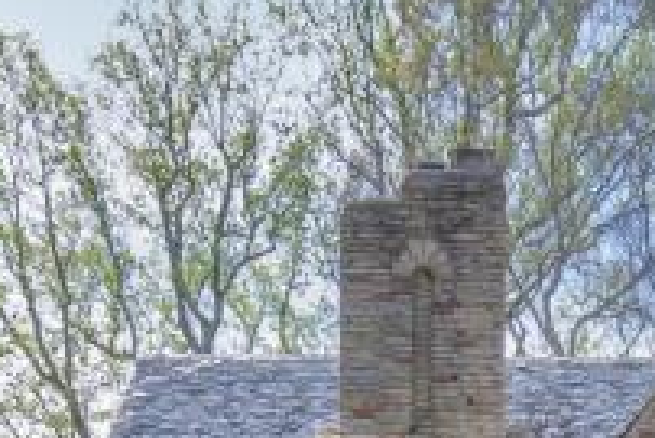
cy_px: 717
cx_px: 535
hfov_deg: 33.0
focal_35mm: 59
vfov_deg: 19.2
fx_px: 1070
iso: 640
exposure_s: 1/200
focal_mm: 11
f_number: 11
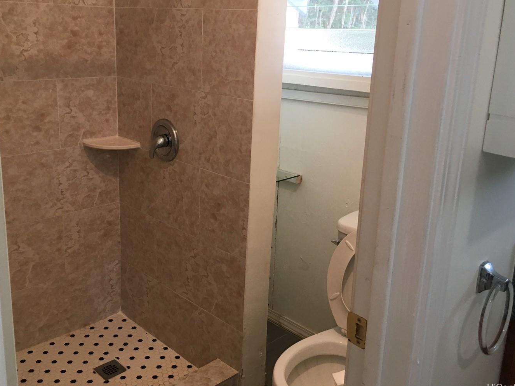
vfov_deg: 40.5
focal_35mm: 35
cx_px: 234
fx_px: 521
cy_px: 158
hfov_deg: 52.6
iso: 40
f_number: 2.2
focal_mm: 4.15
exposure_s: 1/30
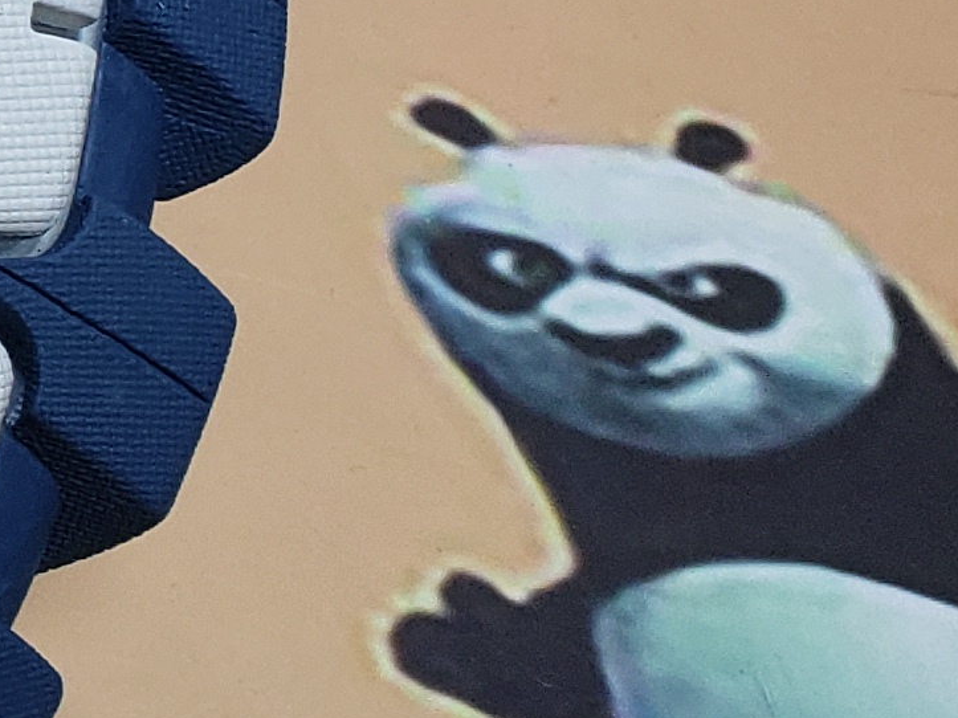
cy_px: -484
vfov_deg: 9.8
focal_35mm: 145
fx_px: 4012
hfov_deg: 10.7
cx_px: -1647
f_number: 2.4
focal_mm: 4.3
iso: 50
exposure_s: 1/357
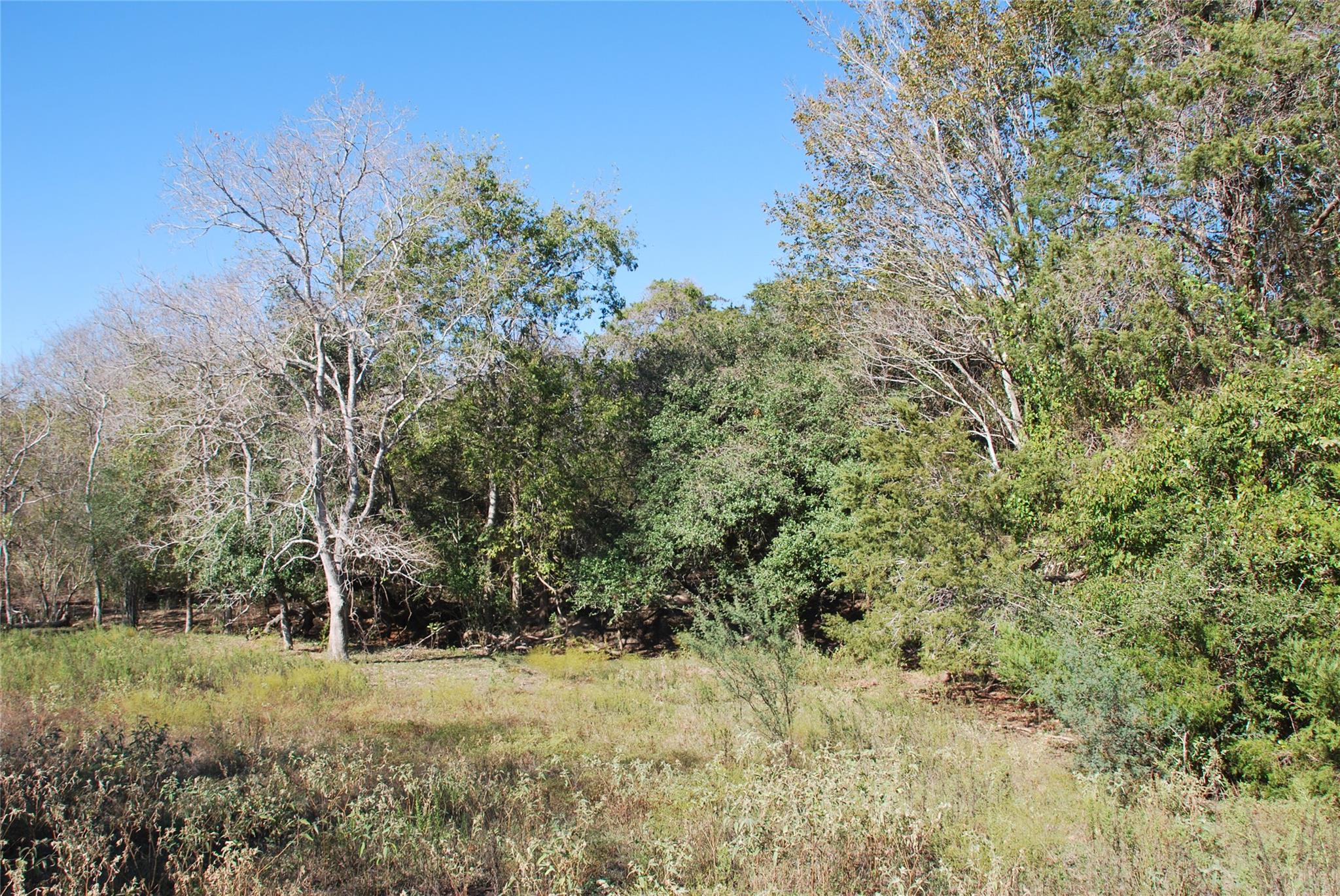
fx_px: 1006
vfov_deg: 48.0
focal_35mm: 27
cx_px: 670
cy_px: 448
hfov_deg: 67.3
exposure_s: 1/160
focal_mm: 18
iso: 100
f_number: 6.3
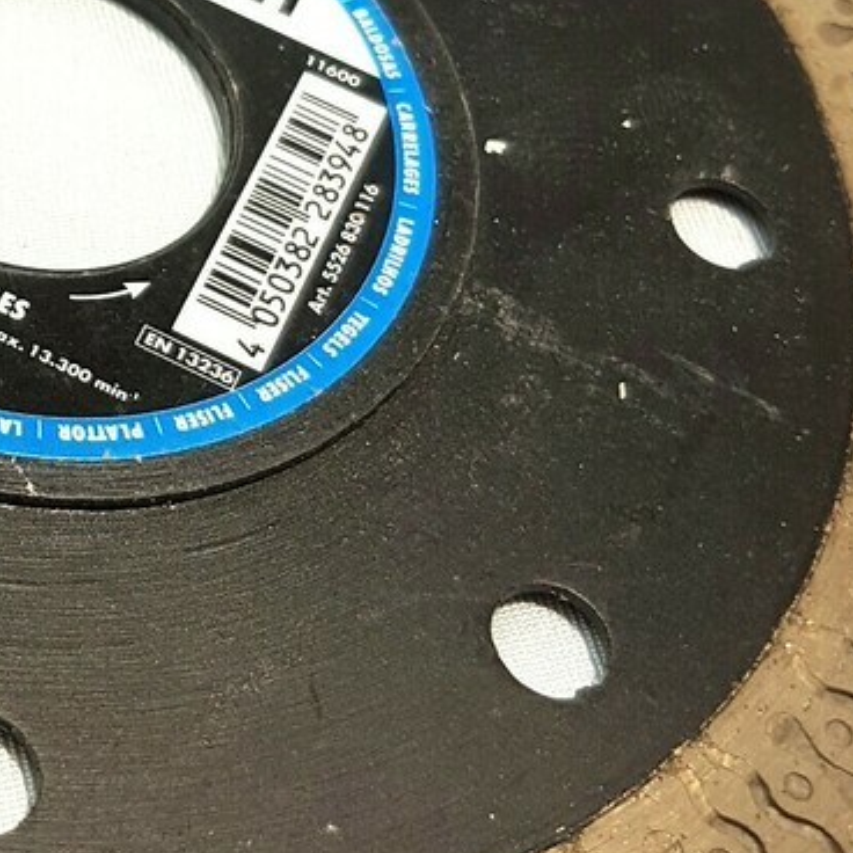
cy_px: 248
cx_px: -116
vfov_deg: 21.5
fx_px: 2230
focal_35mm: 80
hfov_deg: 20.5
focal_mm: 4.2
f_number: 1.7
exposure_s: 1/186
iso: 40
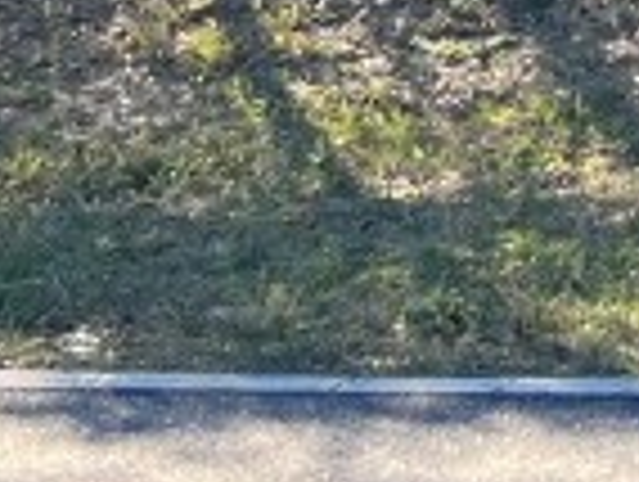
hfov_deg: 9.1
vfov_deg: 7.4
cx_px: 1719
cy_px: -707
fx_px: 3458
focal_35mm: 187
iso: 50
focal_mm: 5.7
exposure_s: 1/521
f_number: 1.5
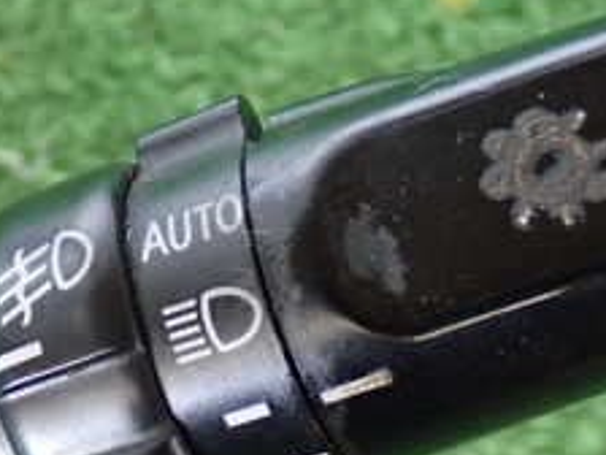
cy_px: 401
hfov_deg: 16.6
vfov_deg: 12.5
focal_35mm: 118
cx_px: 143
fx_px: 2066
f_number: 2.9
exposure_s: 1/40
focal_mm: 7.84
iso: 640
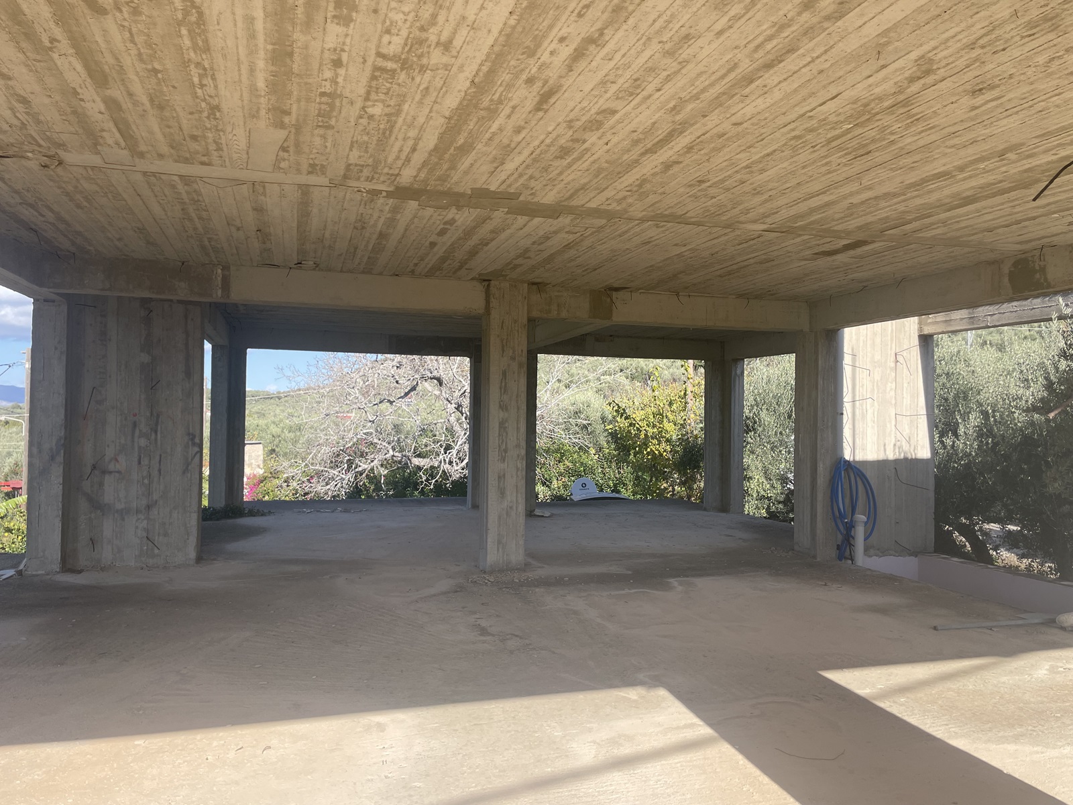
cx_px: 536
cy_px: 402
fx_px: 806
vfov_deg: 53.1
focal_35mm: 26
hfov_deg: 67.3
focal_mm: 4.2
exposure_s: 1/1595
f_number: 1.6
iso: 32
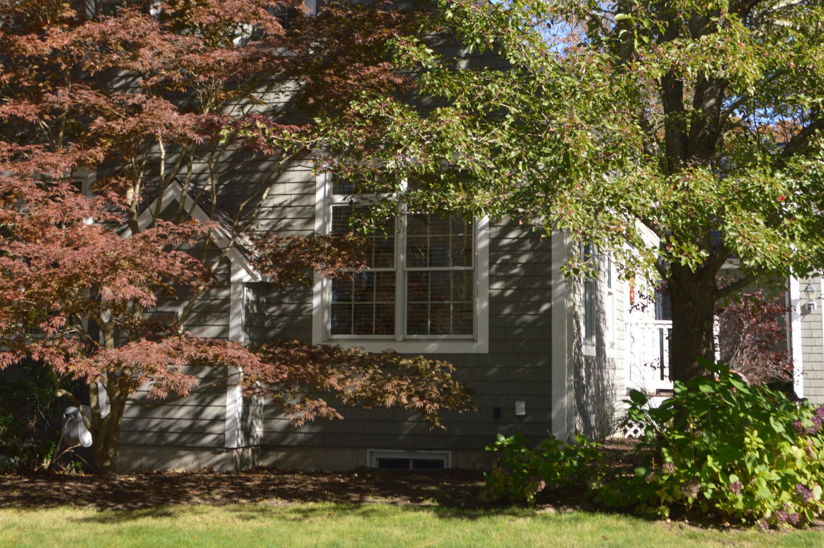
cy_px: 125
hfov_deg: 37.5
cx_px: 477
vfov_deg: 25.1
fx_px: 1212
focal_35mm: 53
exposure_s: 1/200
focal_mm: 20
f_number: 5.6
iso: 100
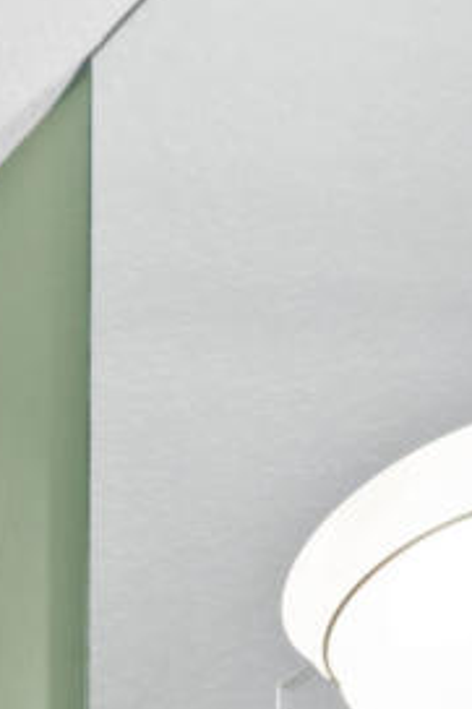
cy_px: 2313
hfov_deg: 10.9
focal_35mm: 103
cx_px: -720
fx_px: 2028
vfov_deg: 10.4
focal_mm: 14
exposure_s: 1/1.67
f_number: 7.1
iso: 160
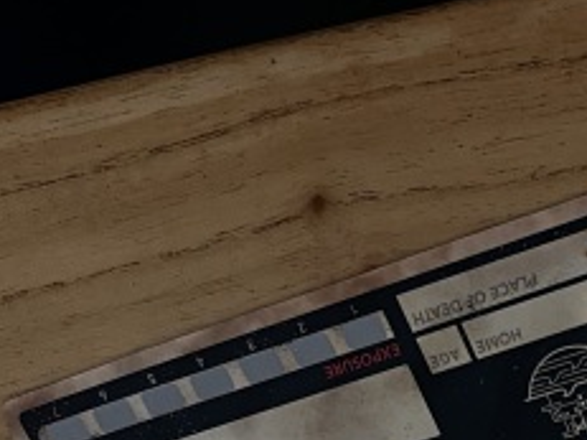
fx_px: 1525
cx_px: 996
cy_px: 618
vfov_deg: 15.4
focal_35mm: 90
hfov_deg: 18.1
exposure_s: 1/50
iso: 200
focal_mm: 5.1
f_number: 1.6
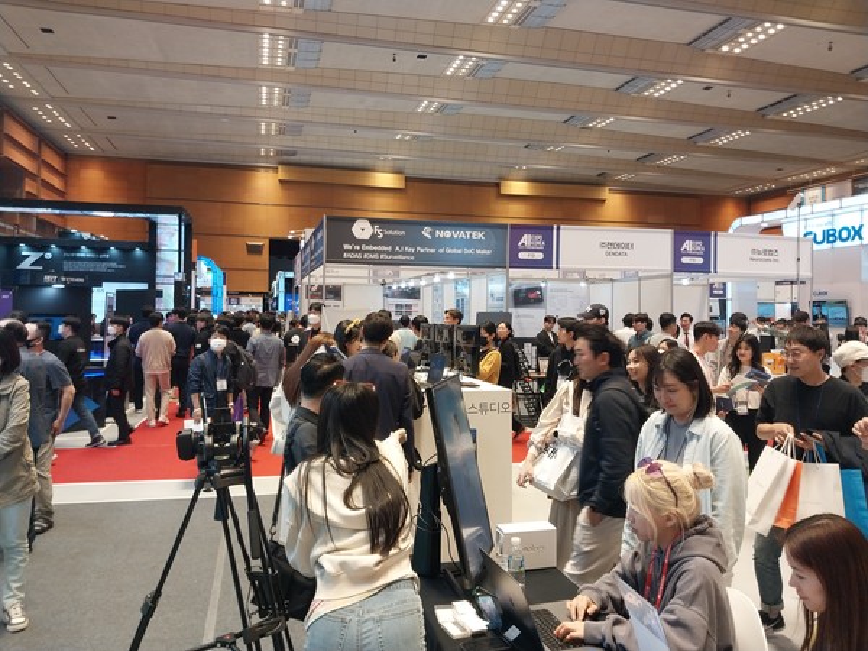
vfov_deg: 53.1
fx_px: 652
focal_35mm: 26
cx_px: 434
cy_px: 326
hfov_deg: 67.3
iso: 64
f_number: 1.8
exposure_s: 1/50
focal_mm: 4
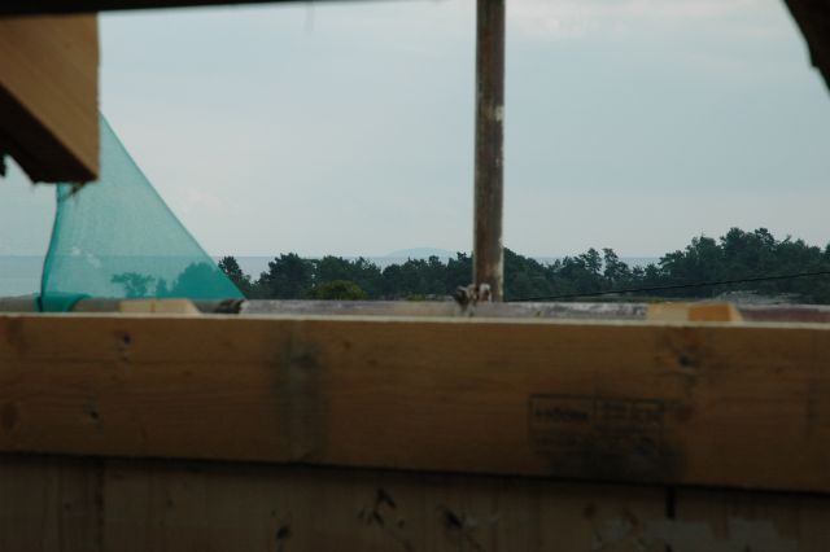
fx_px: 2419
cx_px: 415
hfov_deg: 19.5
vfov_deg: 13.0
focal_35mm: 105
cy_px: 276
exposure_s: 1/400
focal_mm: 70
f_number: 10
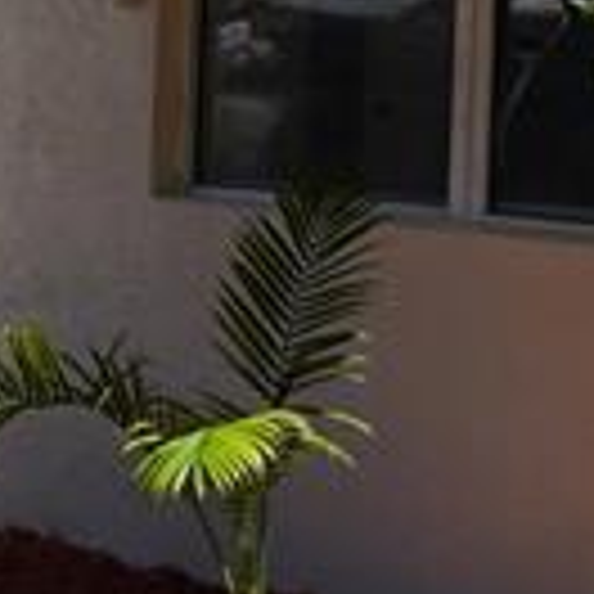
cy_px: 9
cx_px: 400
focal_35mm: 119
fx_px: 2310
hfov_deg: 14.6
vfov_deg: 14.4
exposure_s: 1/160
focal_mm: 12
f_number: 10
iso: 100
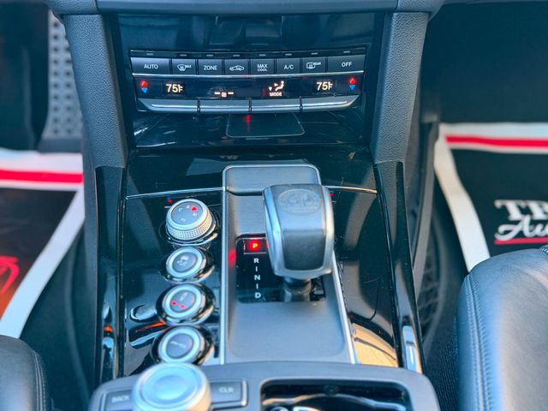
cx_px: 274
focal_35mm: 48
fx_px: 760
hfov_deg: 39.7
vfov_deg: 30.3
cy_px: 206
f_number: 1.78
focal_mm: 6.76
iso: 500
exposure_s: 1/40
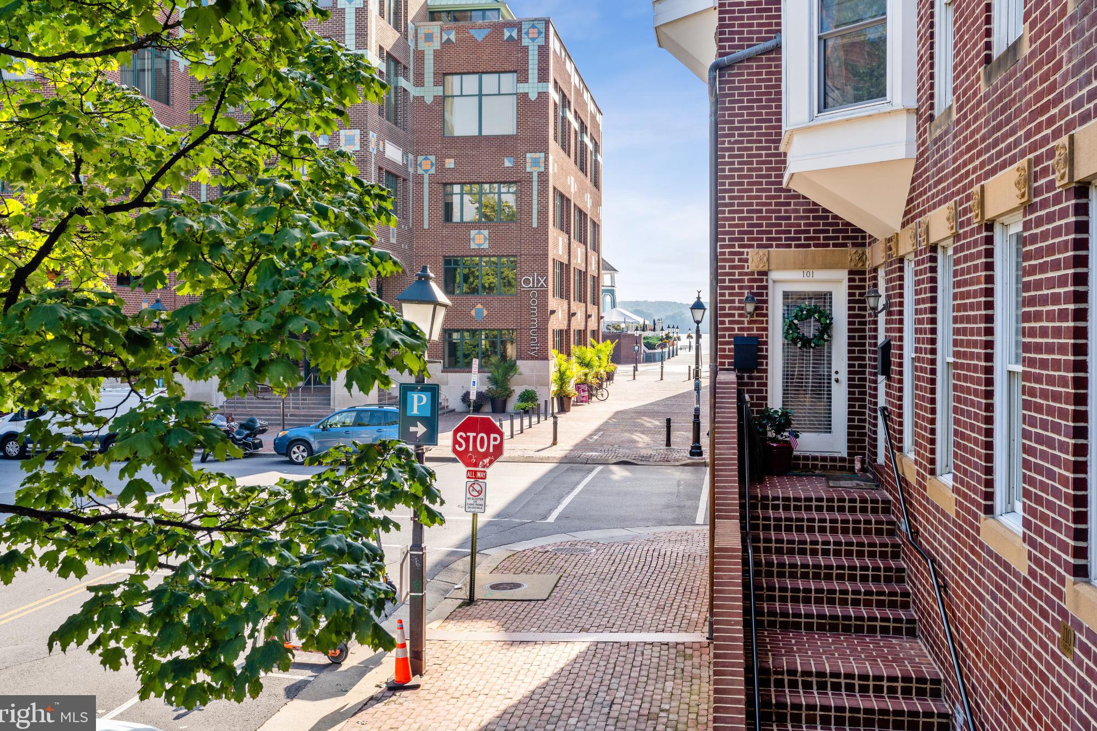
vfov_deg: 37.3
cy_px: 359
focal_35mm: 36
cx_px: 538
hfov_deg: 53.8
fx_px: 1082
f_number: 8
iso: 200
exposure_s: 1/160
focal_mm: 34.5
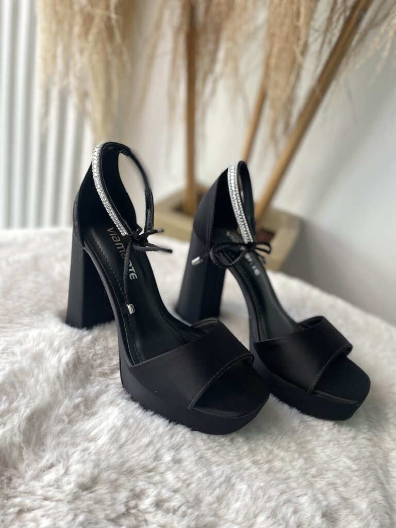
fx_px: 397
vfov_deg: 67.3
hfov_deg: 53.1
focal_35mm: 26
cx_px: 198
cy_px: 264
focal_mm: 4.2
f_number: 1.6
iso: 32
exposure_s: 1/149
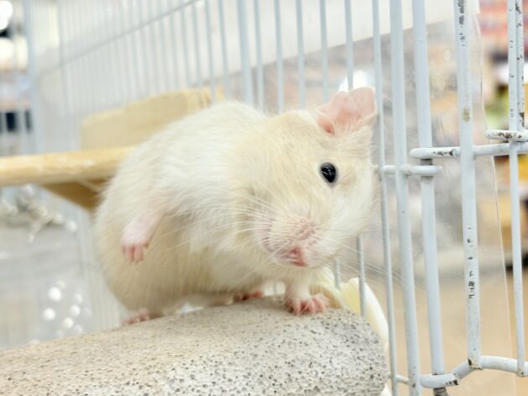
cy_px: 197
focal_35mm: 53
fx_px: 808
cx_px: 268
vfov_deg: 27.5
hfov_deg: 36.2
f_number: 1.6
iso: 50
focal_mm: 5.96
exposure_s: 1/50
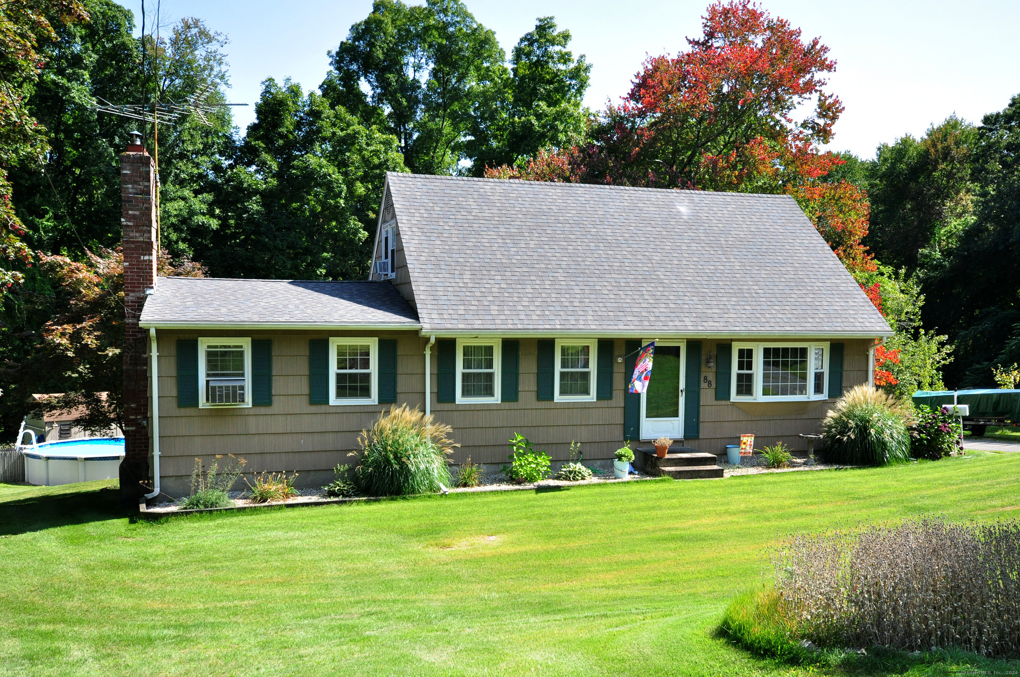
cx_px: 510
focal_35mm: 30
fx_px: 849
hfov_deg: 62.0
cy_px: 338
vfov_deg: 43.5
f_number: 8
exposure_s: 1/320
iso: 400
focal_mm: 20
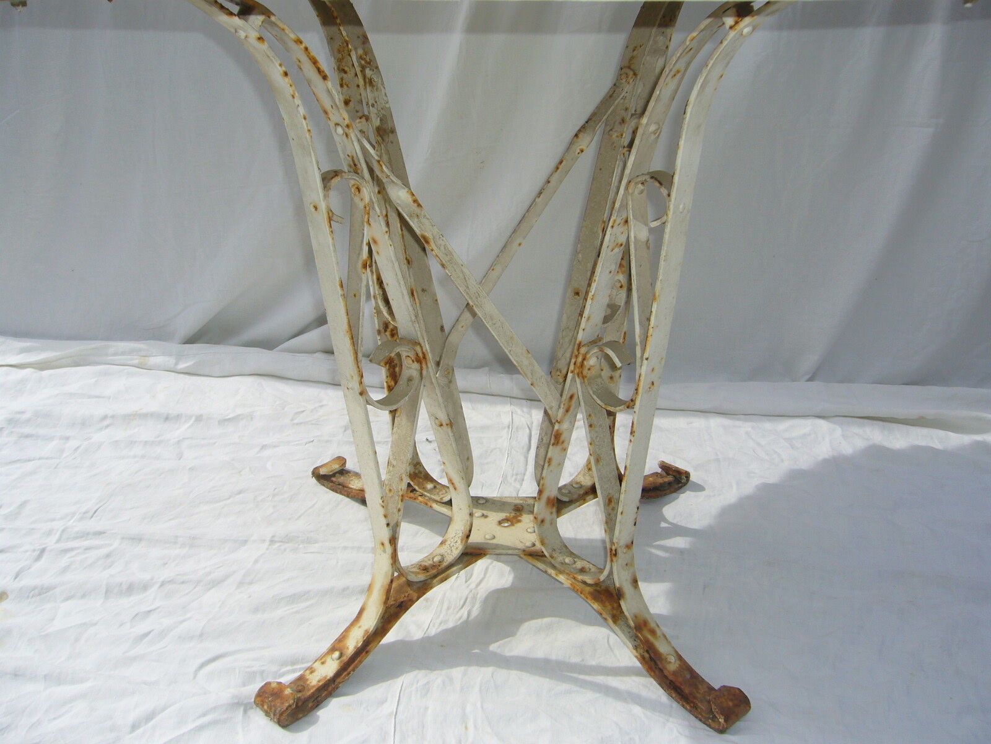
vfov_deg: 40.7
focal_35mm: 35
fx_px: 1002
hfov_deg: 52.6
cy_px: 372
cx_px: 496
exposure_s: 1/320
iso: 80
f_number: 5.6
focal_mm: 5.8
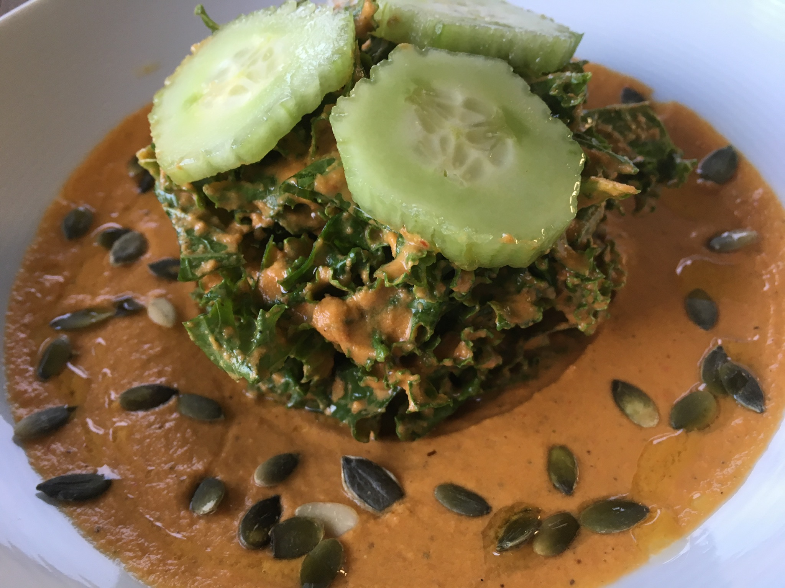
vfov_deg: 48.2
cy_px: 294
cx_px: 392
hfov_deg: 61.7
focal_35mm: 29
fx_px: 658
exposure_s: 1/33
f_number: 2.2
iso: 80
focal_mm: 4.15
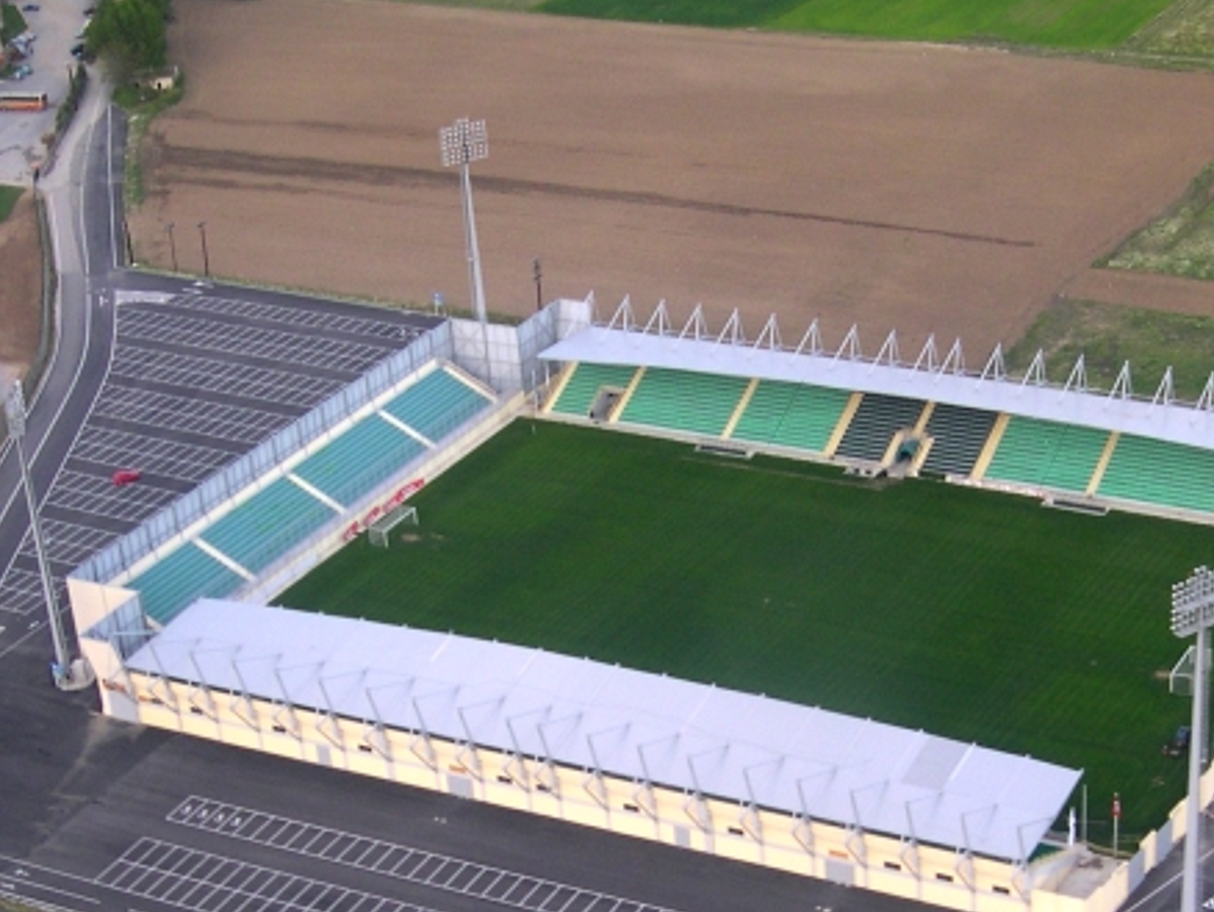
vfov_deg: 28.0
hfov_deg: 36.7
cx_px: 707
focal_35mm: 52
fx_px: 1825
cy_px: 560
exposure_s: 1/113
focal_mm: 8
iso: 100
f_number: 2.8
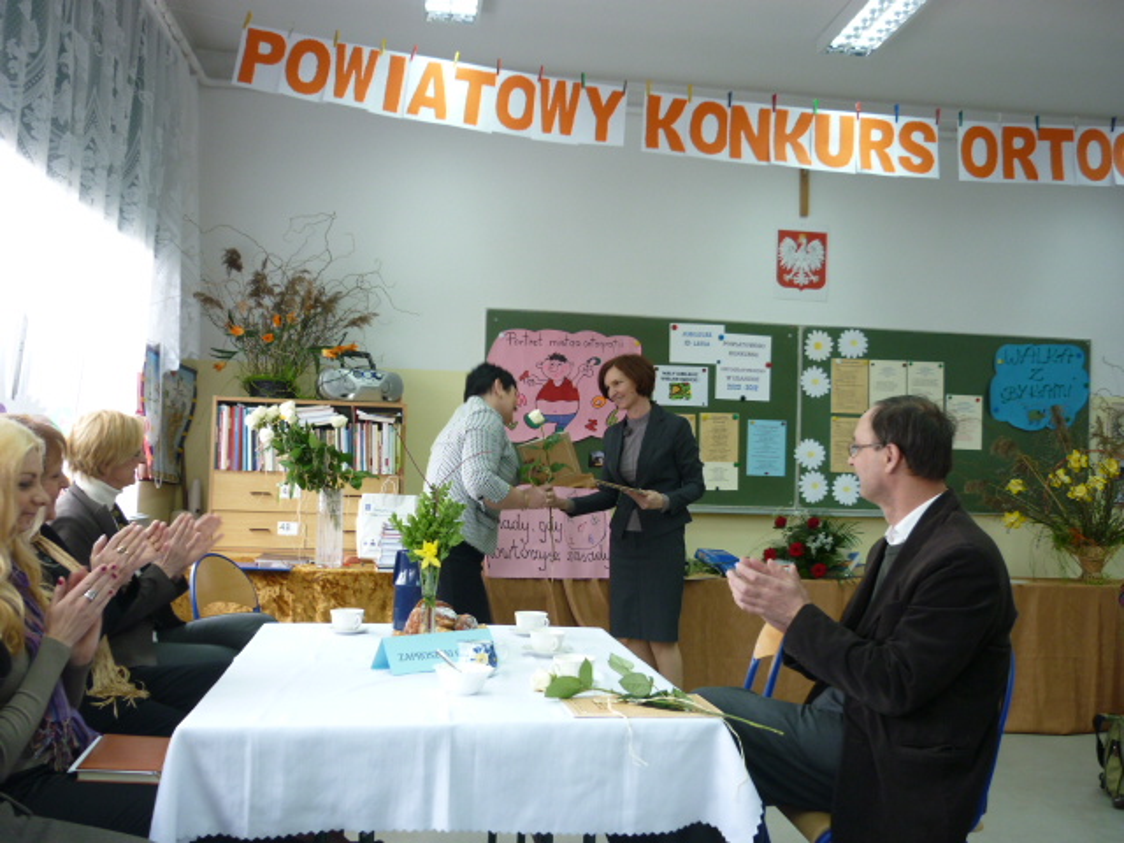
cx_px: 562
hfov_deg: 55.4
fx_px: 1072
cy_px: 422
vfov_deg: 42.9
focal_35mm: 33
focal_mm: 5.5
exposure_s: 1/30
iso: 100
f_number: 2.8
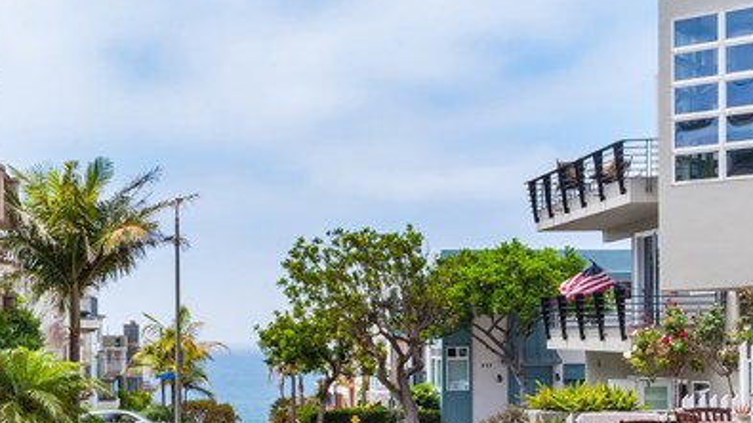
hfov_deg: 33.8
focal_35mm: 61
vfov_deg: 19.6
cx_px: 200
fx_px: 1218
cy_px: 319
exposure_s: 1/60
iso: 200
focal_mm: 24
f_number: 22
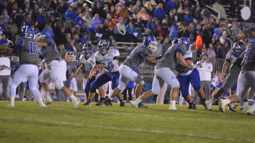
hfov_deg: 7.2
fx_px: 2028
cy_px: 78
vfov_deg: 4.0
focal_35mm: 300
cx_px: 127
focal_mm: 190
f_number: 2.8
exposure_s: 1/160
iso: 3200
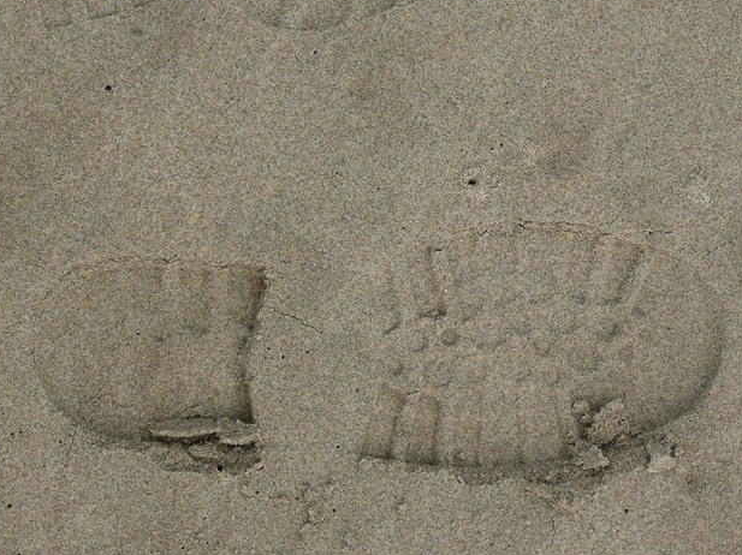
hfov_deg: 14.6
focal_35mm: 135
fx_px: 2892
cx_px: 438
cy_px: 262
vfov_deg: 11.0
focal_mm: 23.5
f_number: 5
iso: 100
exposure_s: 1/250
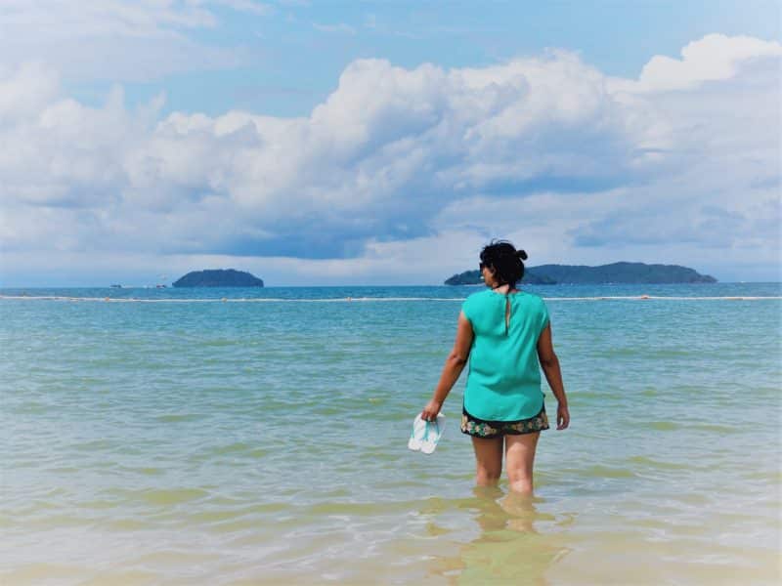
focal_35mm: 44
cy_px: 293
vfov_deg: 32.9
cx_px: 391
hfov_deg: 42.9
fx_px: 994
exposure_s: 1/500
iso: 125
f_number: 8.5
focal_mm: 7.8
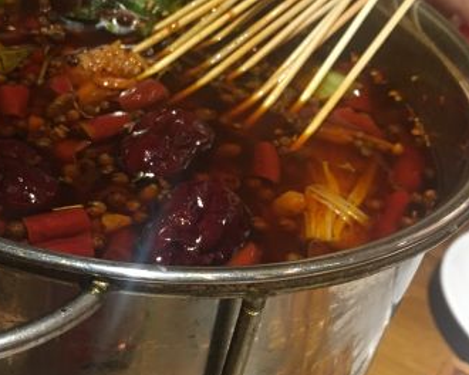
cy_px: 246
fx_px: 833
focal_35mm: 60
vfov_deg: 25.3
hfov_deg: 31.3
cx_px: 173
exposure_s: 1/33
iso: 200
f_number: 2.2
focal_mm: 4.15
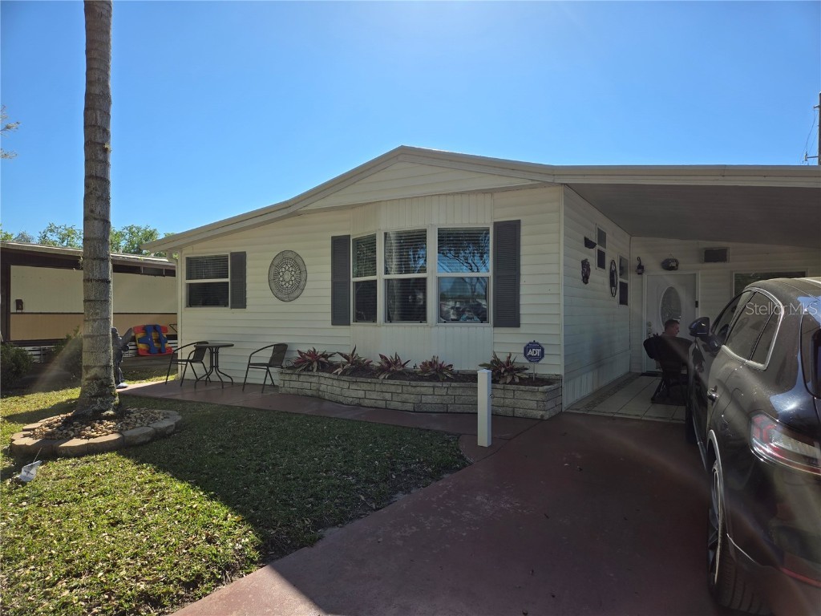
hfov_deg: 73.9
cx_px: 410
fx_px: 545
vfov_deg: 58.9
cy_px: 308
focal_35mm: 23
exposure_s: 1/1501
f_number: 1.8
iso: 25
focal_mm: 5.4
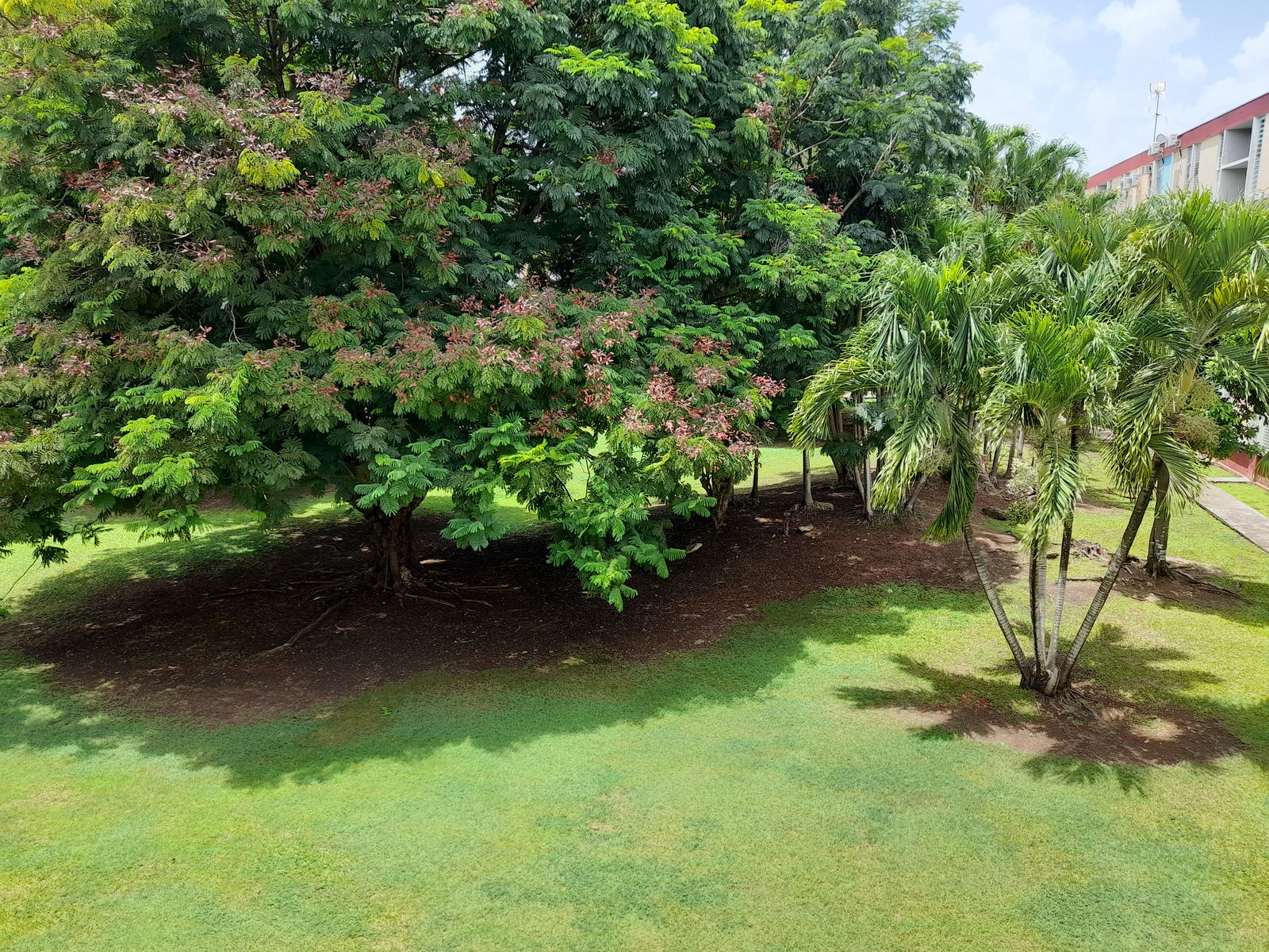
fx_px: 916
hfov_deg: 69.4
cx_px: 634
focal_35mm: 25
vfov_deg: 54.9
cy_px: 476
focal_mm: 4.6
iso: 20
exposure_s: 1/154
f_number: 2
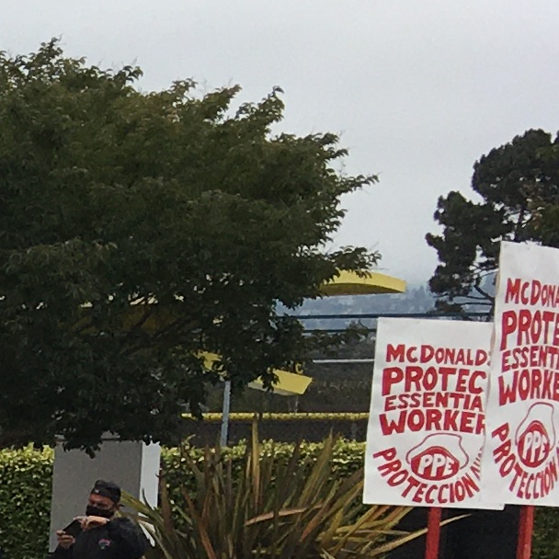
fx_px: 3106
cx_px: -1222
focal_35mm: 170
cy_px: 848
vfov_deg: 10.0
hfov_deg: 8.4
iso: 25
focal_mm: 4.15
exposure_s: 1/1832
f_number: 2.2
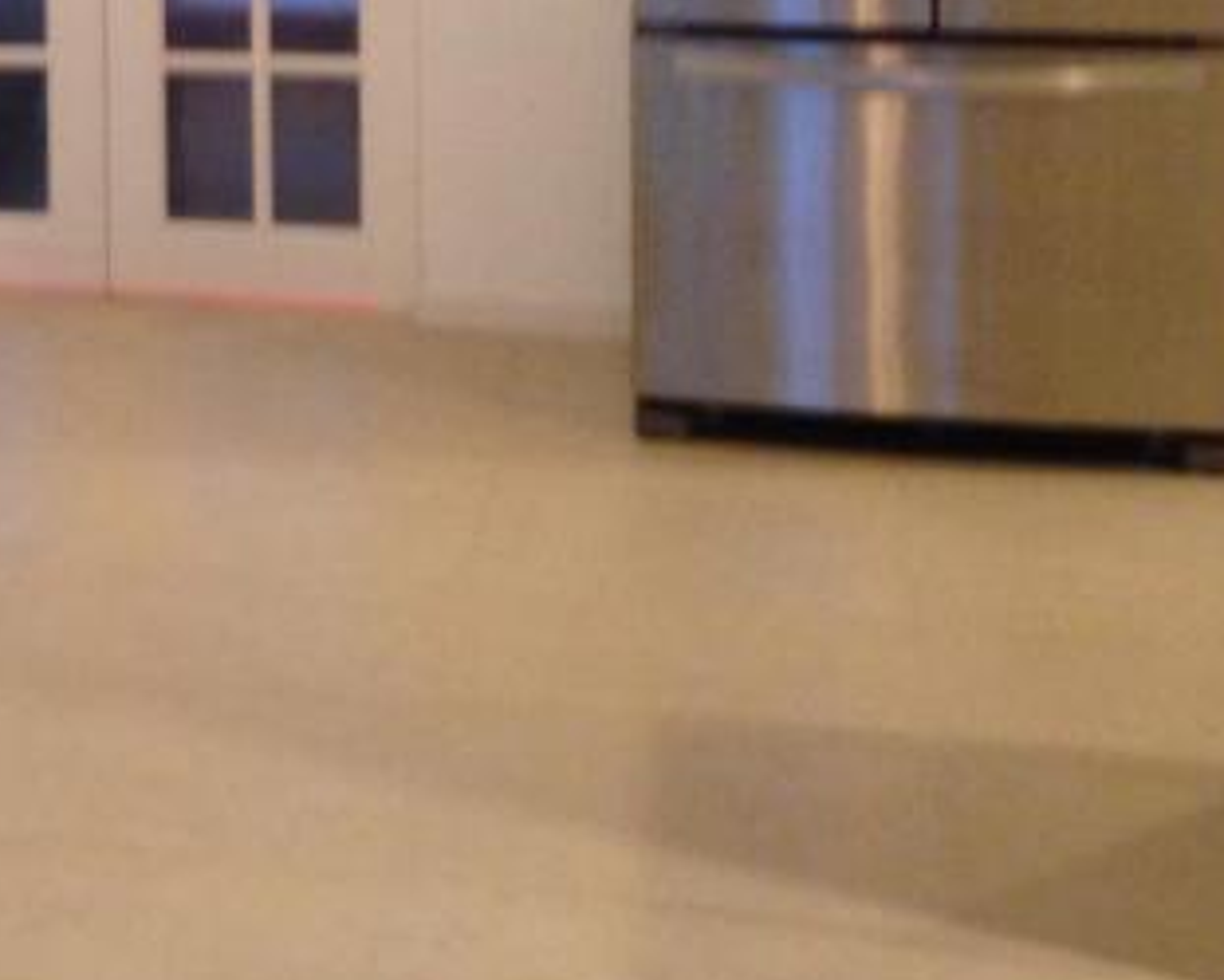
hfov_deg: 16.7
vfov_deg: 14.1
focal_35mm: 106
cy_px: -161
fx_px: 3841
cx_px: -504
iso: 125
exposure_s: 1/20
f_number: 2.4
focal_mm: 4.12
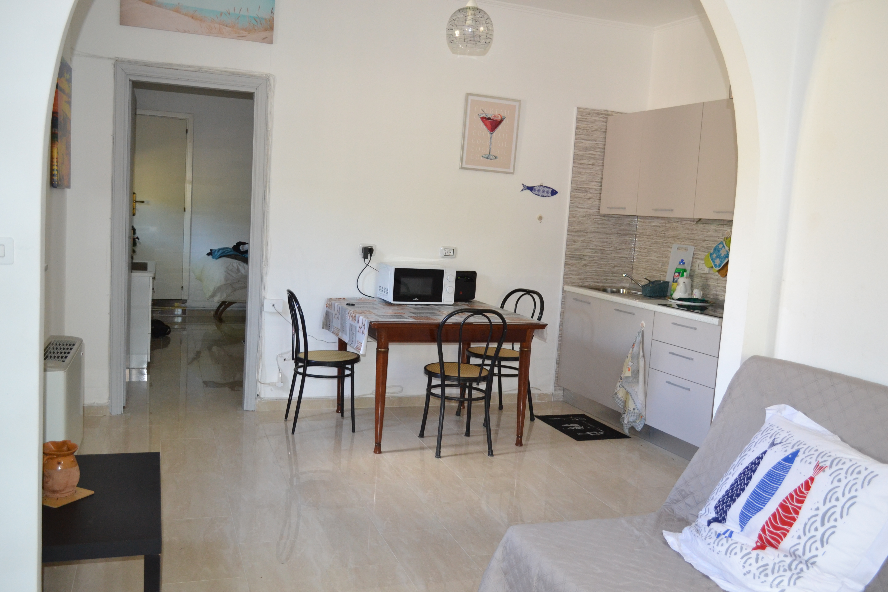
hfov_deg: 57.2
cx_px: 444
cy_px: 296
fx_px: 814
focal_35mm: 33
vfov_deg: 40.0
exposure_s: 1/60
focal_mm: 22
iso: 1400
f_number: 3.8
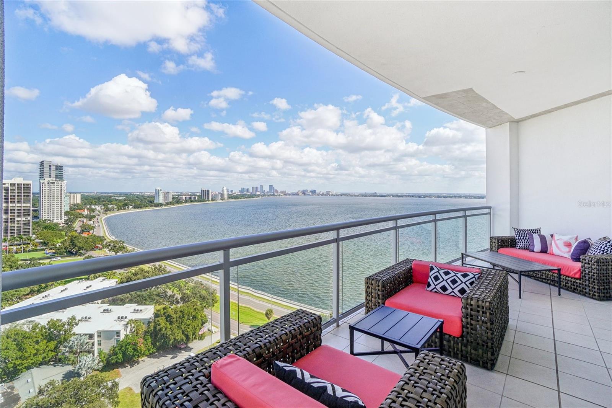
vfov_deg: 77.3
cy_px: 204
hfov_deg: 100.4
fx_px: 255
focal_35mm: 15
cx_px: 306
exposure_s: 1/350
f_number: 8
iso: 100
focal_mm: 10
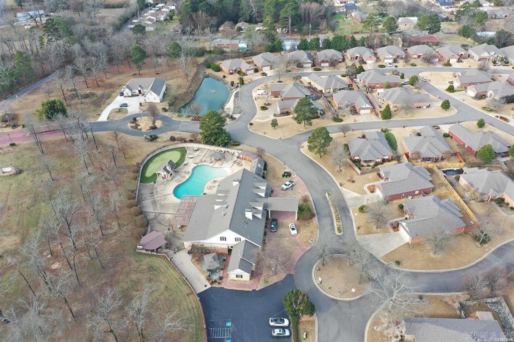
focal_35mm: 28
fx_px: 400
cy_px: 171
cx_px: 257
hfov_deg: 65.5
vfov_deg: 46.4
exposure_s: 1/120
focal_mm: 10.26
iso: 100
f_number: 4.5
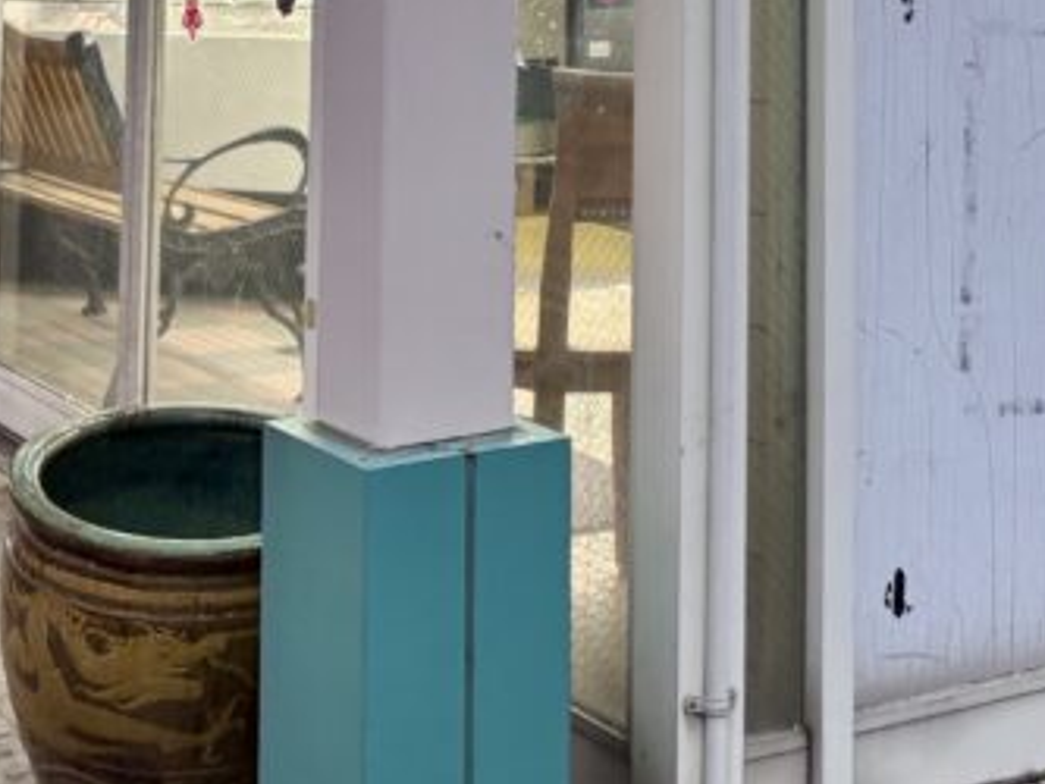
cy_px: -260
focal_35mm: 80
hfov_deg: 24.4
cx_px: 634
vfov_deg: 17.2
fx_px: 2416
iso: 100
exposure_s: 1/50
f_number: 1.6
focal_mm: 5.96
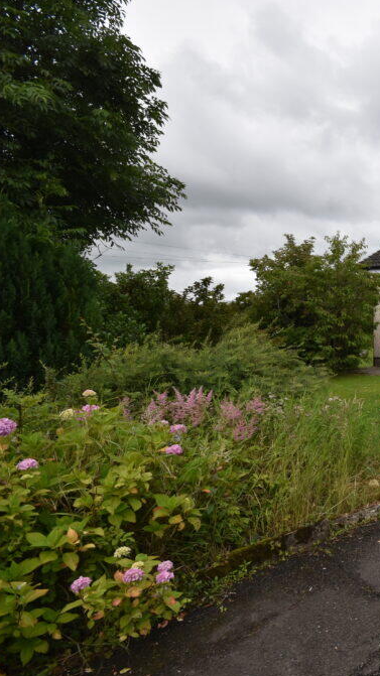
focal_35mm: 24
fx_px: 430
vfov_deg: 76.3
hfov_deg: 34.3
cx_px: 491
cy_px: 341
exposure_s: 1/250
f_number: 8
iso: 200
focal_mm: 10
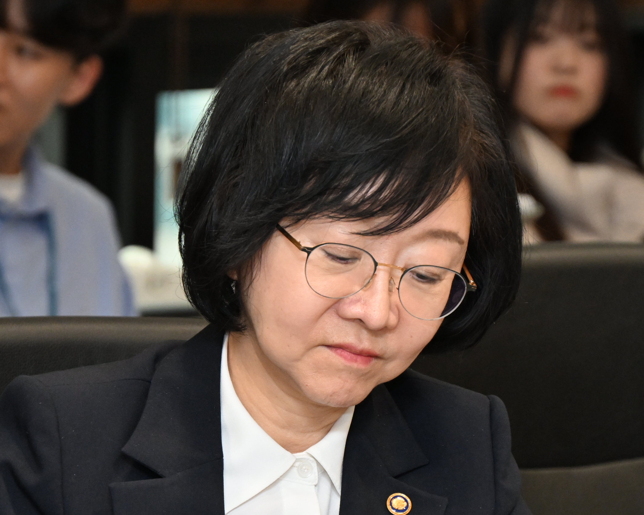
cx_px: 344
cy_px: 402
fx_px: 5185
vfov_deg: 5.7
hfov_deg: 7.1
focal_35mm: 272
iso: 5000
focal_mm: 150
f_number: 6.3
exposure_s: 1/200
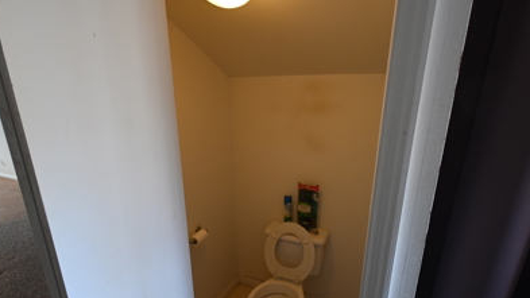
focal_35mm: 18
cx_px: 283
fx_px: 253
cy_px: 181
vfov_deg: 60.4
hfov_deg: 92.5
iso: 560
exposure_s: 1/15
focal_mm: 10
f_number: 4.5
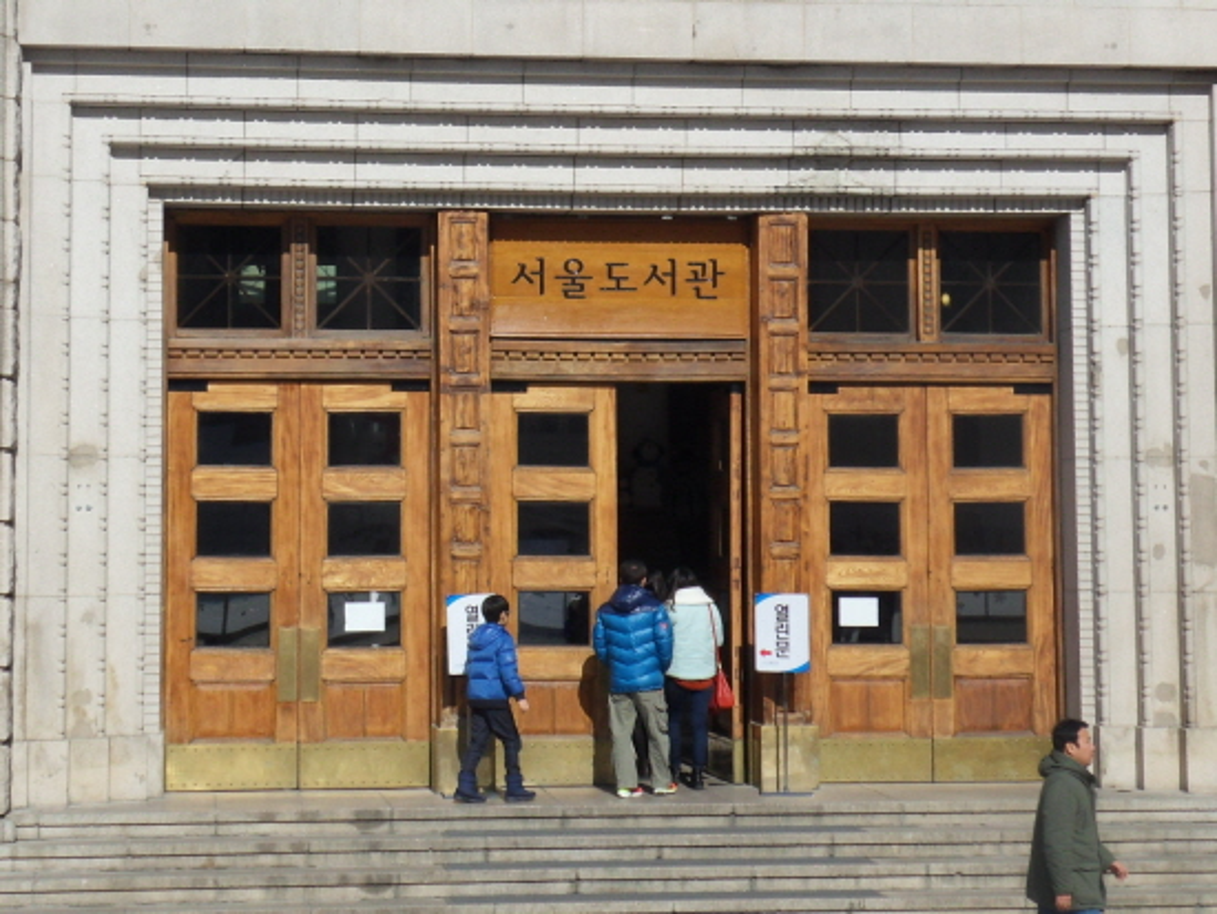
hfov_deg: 36.8
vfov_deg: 28.1
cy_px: 457
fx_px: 1829
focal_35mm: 52
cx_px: 608
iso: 80
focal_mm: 9.1
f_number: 10.1
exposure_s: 1/250
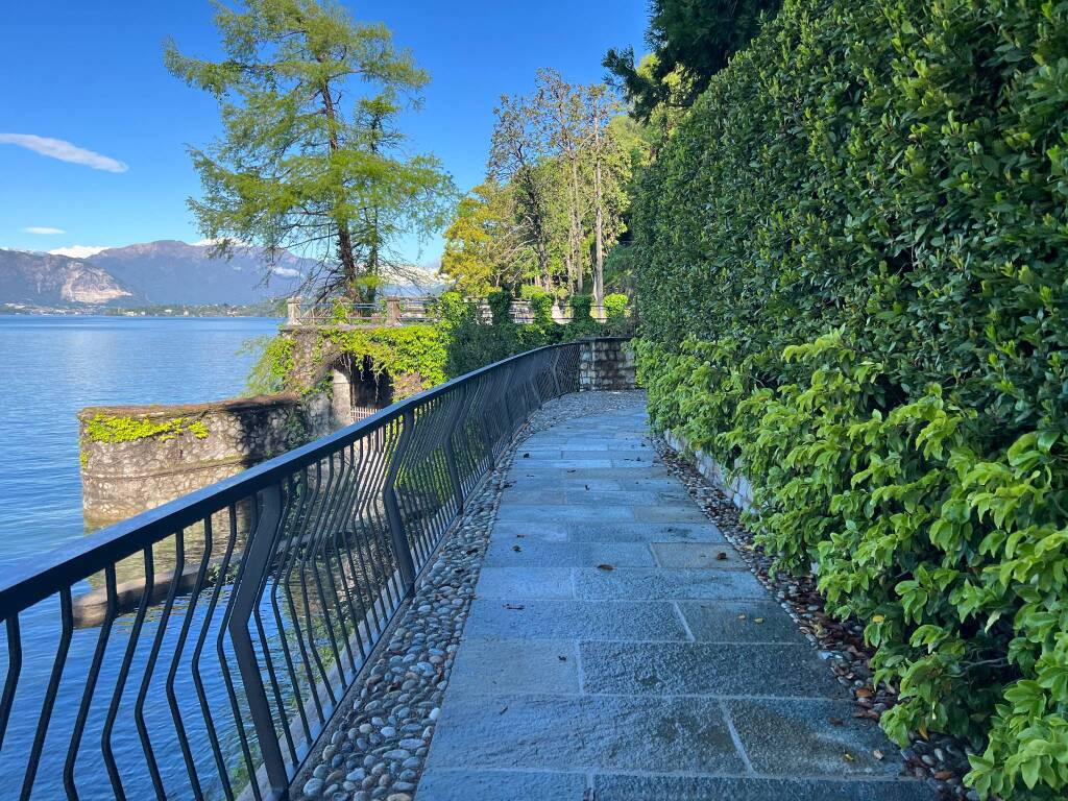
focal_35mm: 26
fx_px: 802
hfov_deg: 67.3
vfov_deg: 53.1
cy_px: 400
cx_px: 534
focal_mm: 5.7
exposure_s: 1/1009
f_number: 1.5
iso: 50
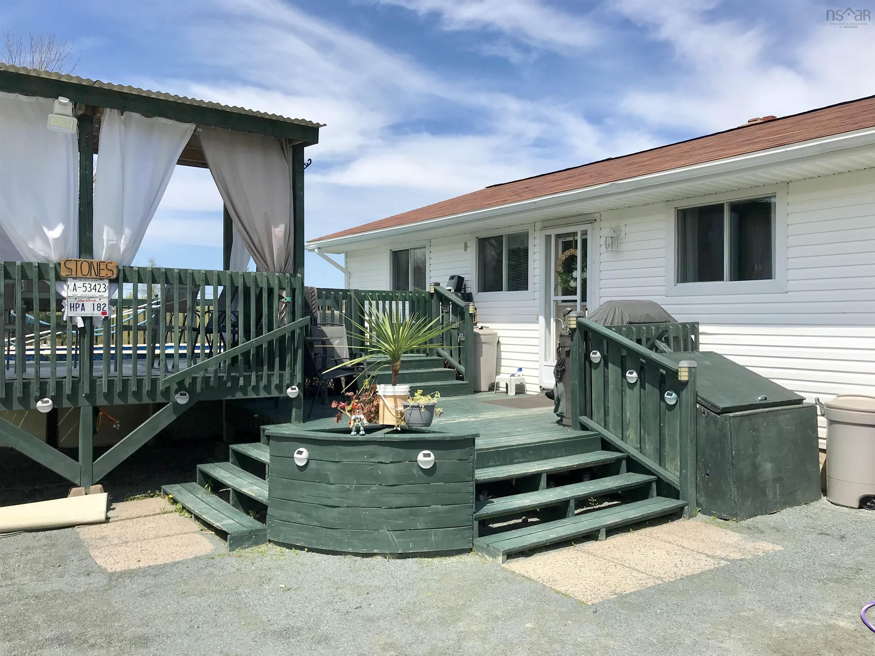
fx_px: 708
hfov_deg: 63.4
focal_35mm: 28
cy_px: 328
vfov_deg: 49.7
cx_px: 438
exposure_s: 1/2907
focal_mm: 3.99
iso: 20
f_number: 1.8
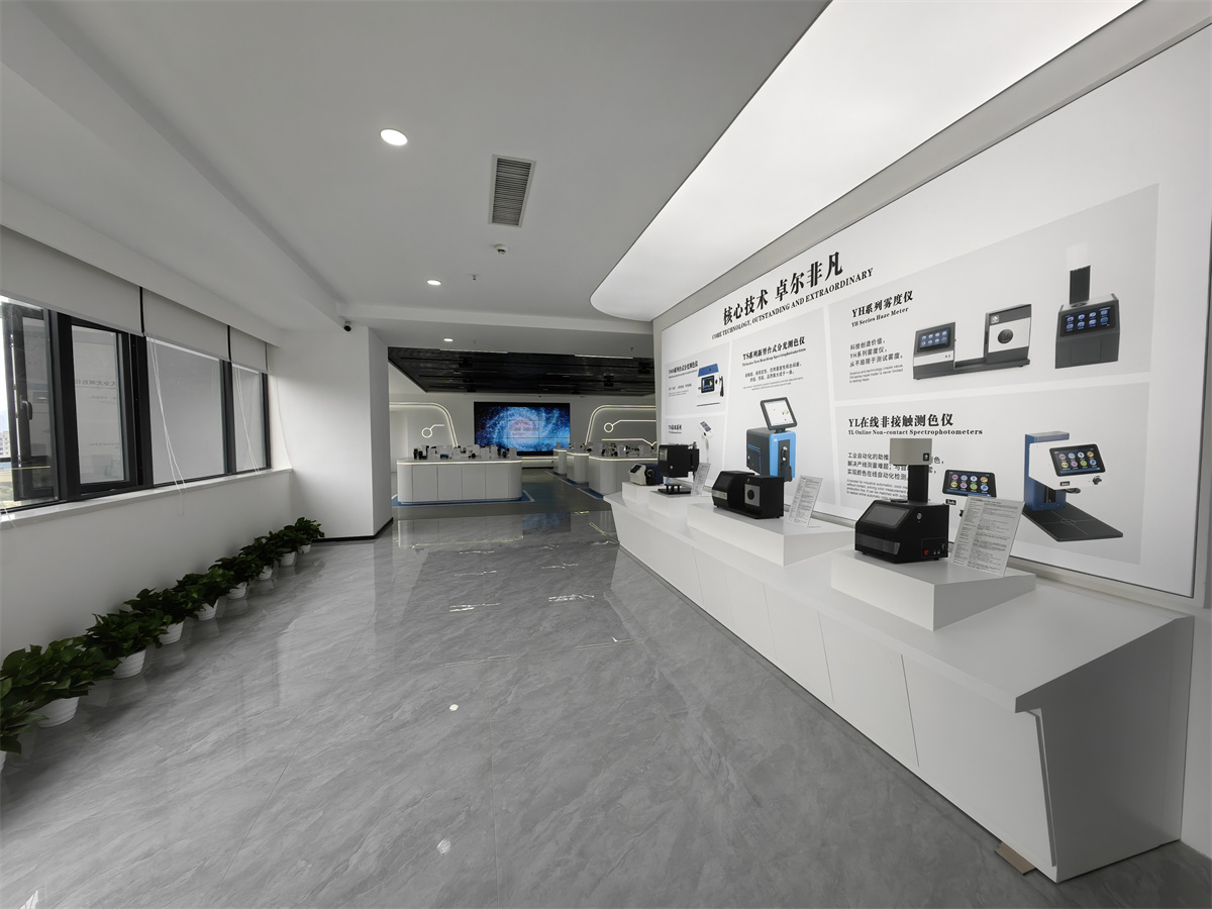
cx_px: 606
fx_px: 455
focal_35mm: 13
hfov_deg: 106.2
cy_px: 454
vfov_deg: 89.9
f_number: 2.2
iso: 50
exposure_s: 1/234
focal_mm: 1.76
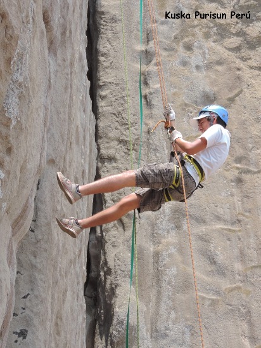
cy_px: 174
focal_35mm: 85
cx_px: 130
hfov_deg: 17.4
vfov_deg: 23.0
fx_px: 853
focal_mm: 15.1
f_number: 4
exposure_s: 1/400
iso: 100
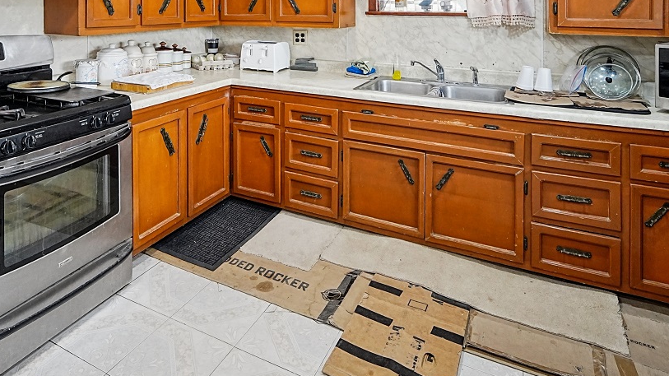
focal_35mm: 23
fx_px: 408
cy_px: 103
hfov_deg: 78.2
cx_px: 283
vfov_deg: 48.0
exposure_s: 1/800
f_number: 2.8
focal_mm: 14
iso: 3200
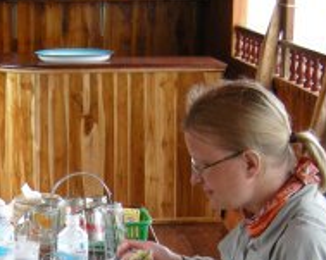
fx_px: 1148
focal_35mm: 119
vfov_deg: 12.3
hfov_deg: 16.0
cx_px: 45
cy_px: 394
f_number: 2.7
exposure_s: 1/48.5
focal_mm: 7.5
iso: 133
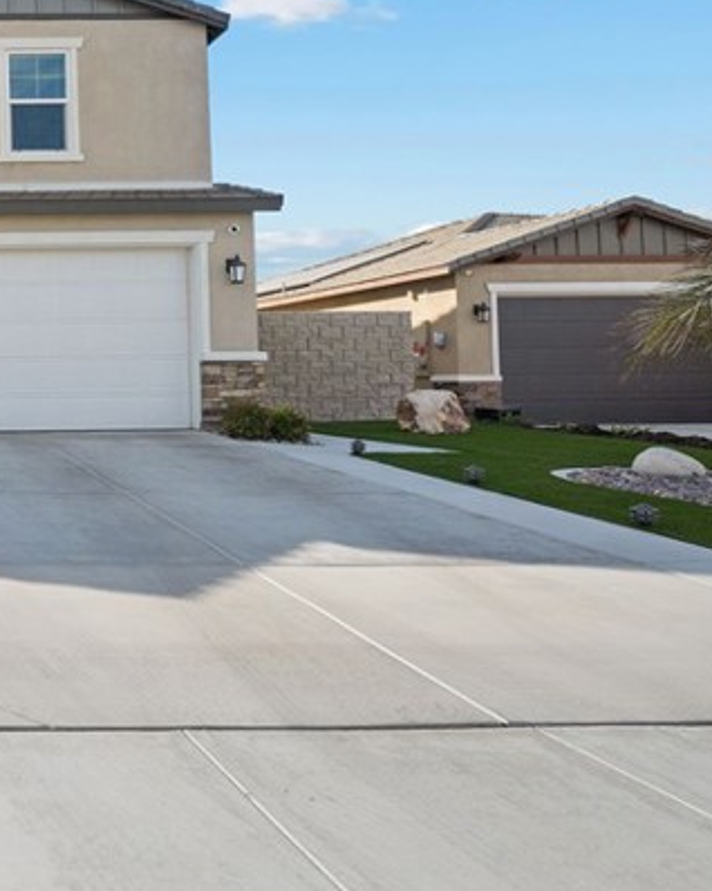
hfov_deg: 35.0
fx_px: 764
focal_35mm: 29
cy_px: 374
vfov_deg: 60.1
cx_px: -208
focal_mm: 12
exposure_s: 1/400
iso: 400
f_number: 8
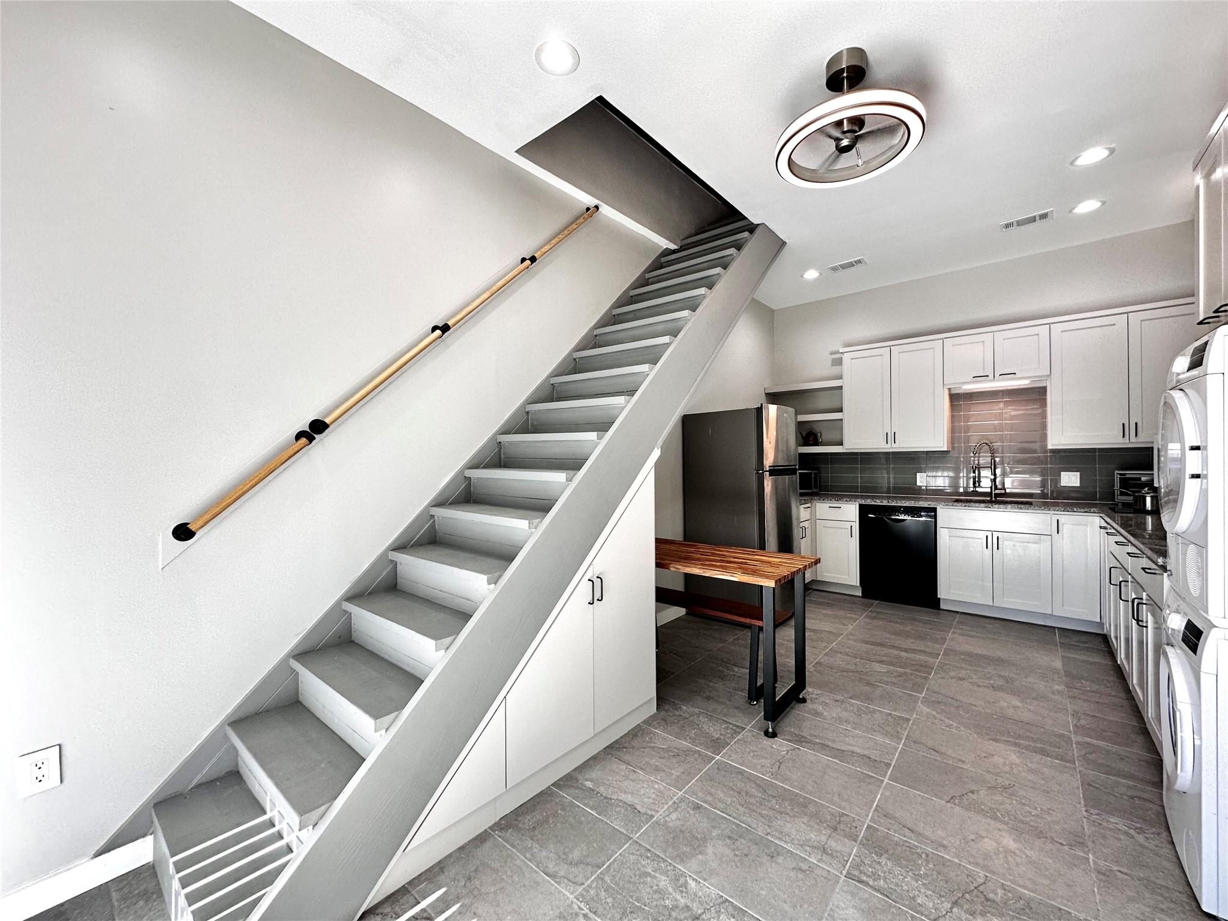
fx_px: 497
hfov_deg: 102.1
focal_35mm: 14
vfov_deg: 85.7
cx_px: 614
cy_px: 460
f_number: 2.2
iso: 125
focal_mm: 2.22
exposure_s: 1/120
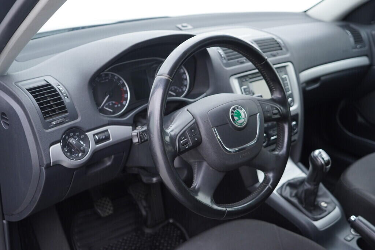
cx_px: 188
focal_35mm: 36
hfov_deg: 53.1
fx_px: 375
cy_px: 125
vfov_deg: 36.9
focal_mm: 24
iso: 250
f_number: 2.8
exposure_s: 1/40
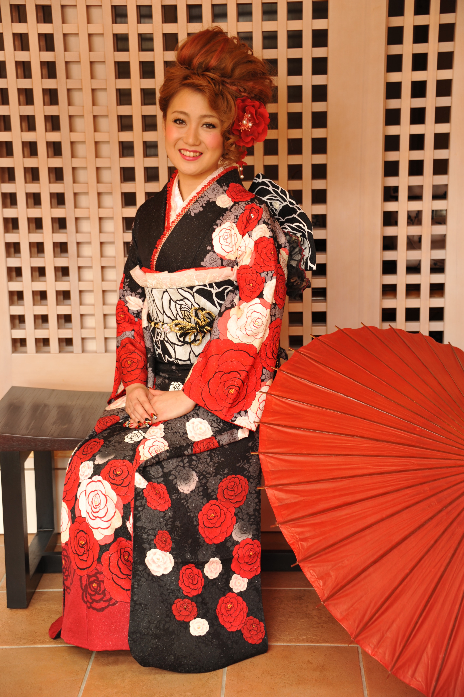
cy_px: 348
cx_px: 232
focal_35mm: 62
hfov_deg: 21.9
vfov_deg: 32.4
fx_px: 1200
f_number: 4.8
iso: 400
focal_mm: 62
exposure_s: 1/20
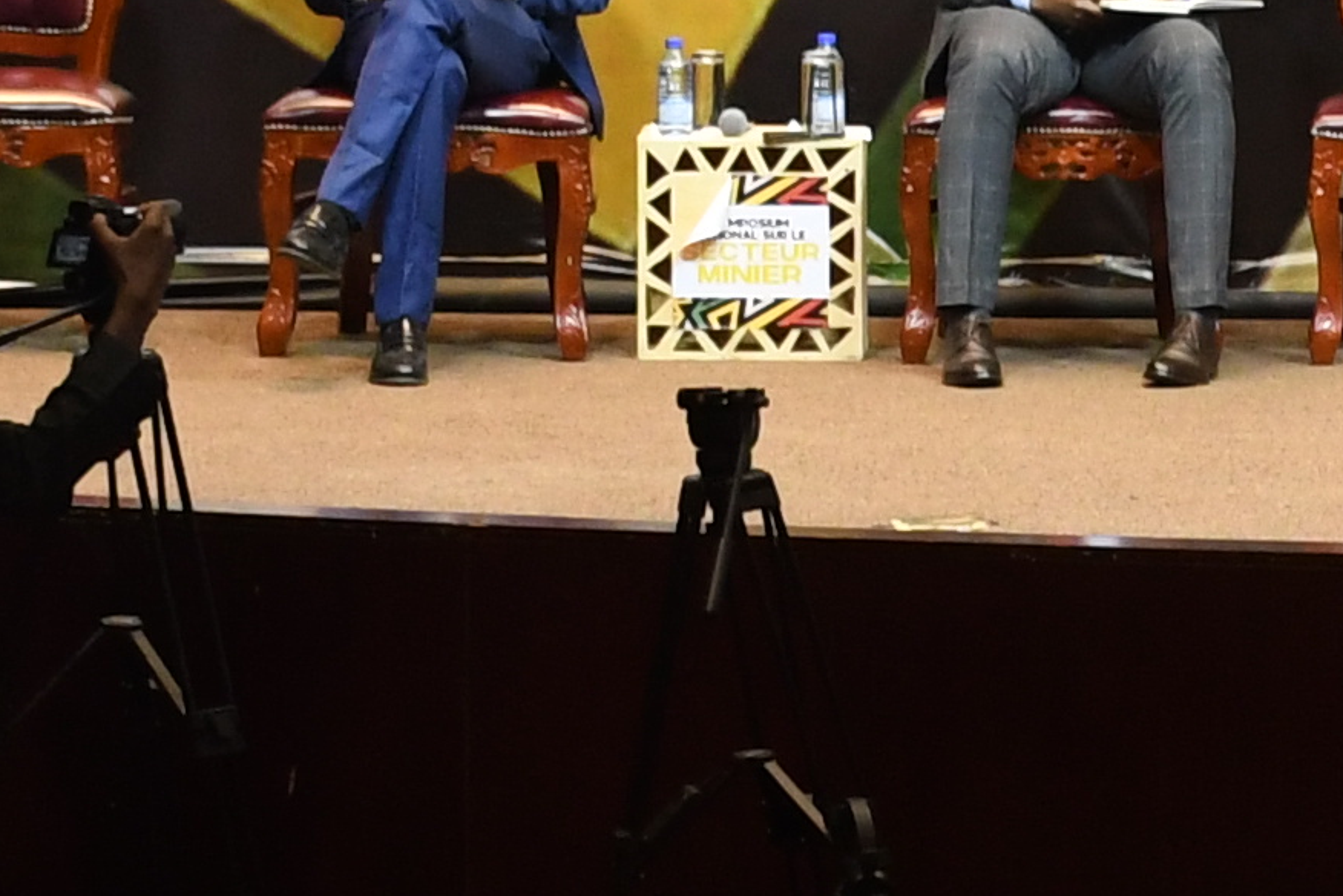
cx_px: 2102
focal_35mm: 286
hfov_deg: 7.1
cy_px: 669
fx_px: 10669
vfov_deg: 4.8
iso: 1250
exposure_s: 1/80
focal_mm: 30
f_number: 5.6
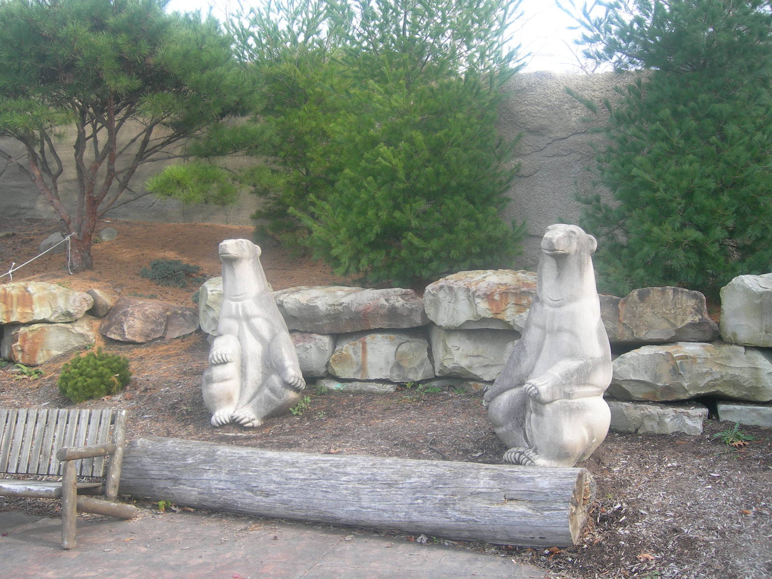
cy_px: 290
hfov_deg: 49.0
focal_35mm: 38
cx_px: 386
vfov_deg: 37.7
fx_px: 847
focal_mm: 7.8
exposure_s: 1/198
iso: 50
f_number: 2.8
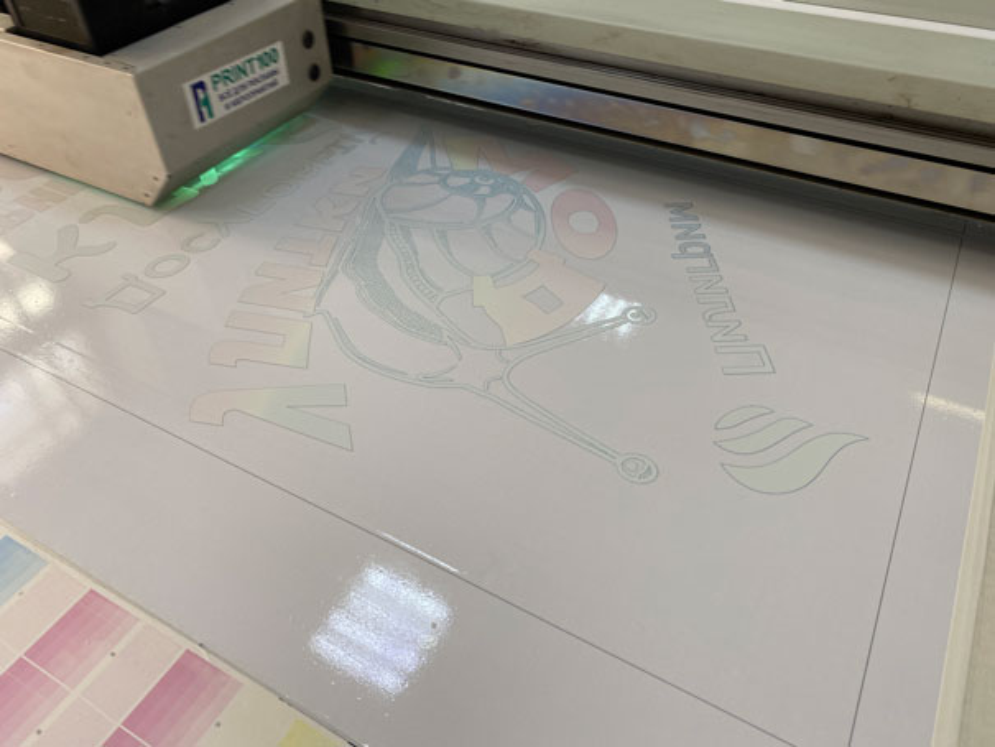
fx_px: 747
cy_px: 374
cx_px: 498
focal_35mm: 26
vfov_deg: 53.1
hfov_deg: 67.3
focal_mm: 4.25
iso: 40
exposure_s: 1/122
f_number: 1.8
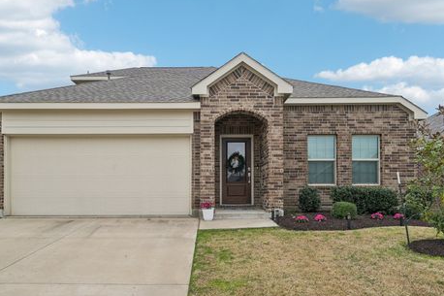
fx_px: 303
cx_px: 210
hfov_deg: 72.5
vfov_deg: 52.0
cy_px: 157
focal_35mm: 25
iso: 400
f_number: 8
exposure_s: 1/400
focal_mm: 22.5
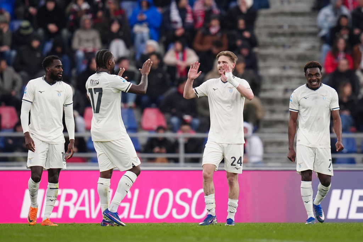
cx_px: 182
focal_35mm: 400
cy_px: 121
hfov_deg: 5.2
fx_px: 4034
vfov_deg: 3.4
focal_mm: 400
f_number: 3.2
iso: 1000
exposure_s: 1/2000
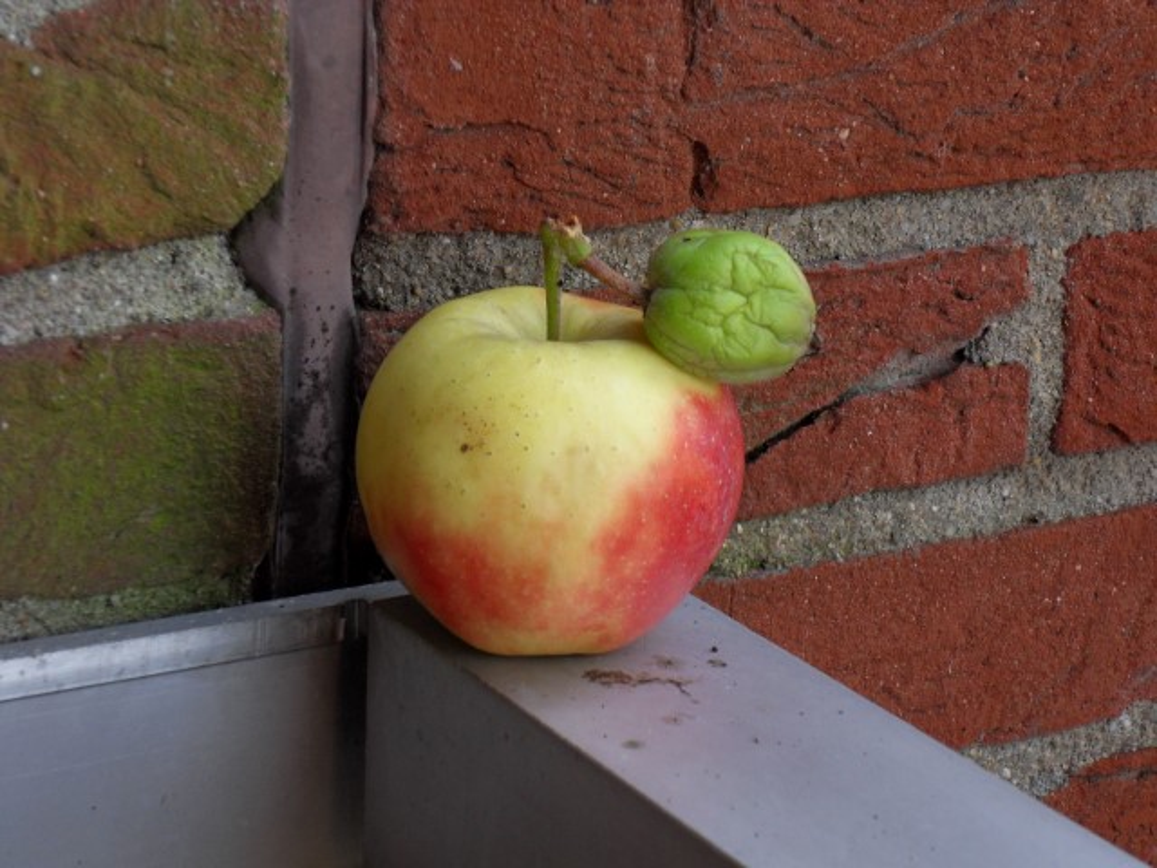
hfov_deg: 20.7
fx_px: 3175
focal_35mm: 95
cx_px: 578
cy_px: 434
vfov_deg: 15.6
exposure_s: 1/60
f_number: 5.5
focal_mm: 16.6
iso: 120
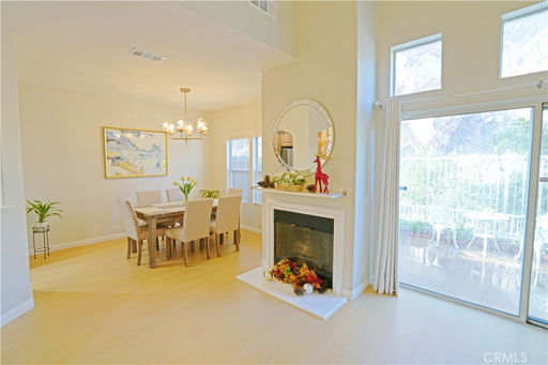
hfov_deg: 96.8
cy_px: 182
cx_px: 274
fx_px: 243
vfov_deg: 73.7
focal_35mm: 16
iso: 160
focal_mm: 16
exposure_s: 1/25
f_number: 4
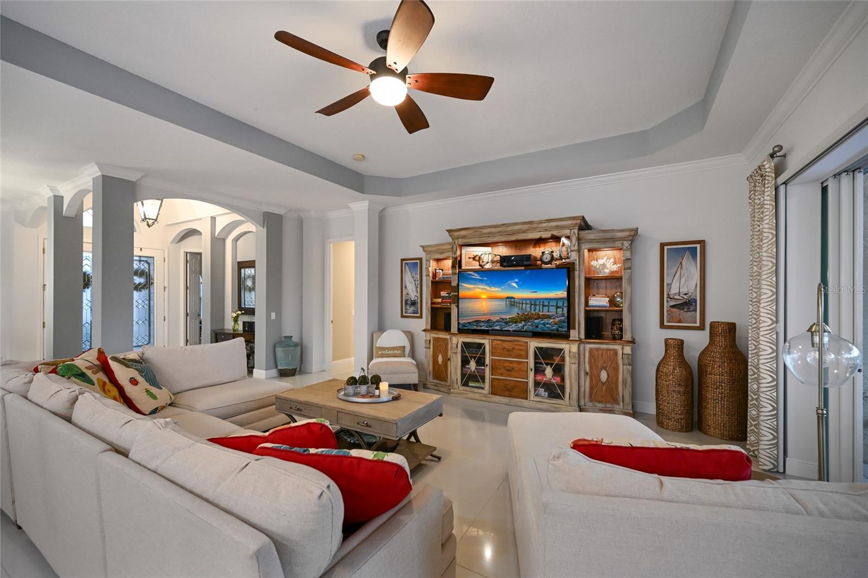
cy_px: 289
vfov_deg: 77.3
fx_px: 362
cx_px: 434
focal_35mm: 15
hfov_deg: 100.4
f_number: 4
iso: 3200
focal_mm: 15
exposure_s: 1/320
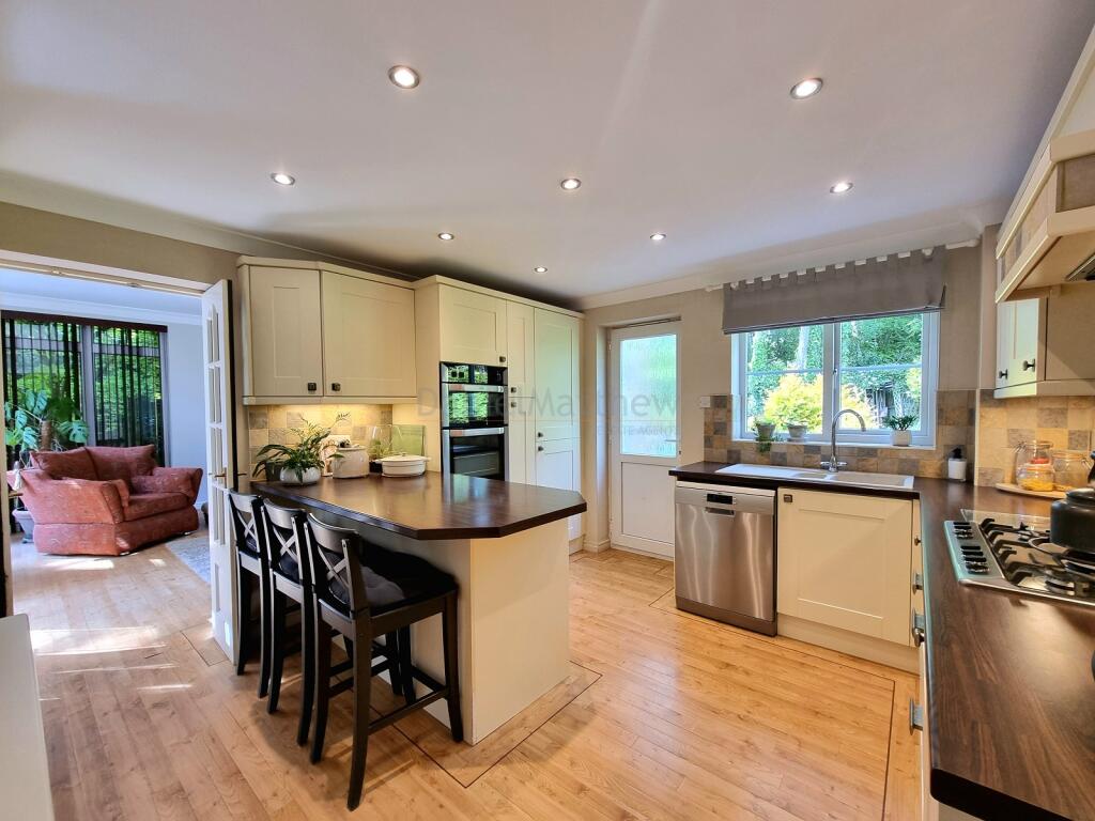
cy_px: 410
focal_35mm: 13
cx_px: 548
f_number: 2.2
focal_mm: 2.2
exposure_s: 1/50
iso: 100
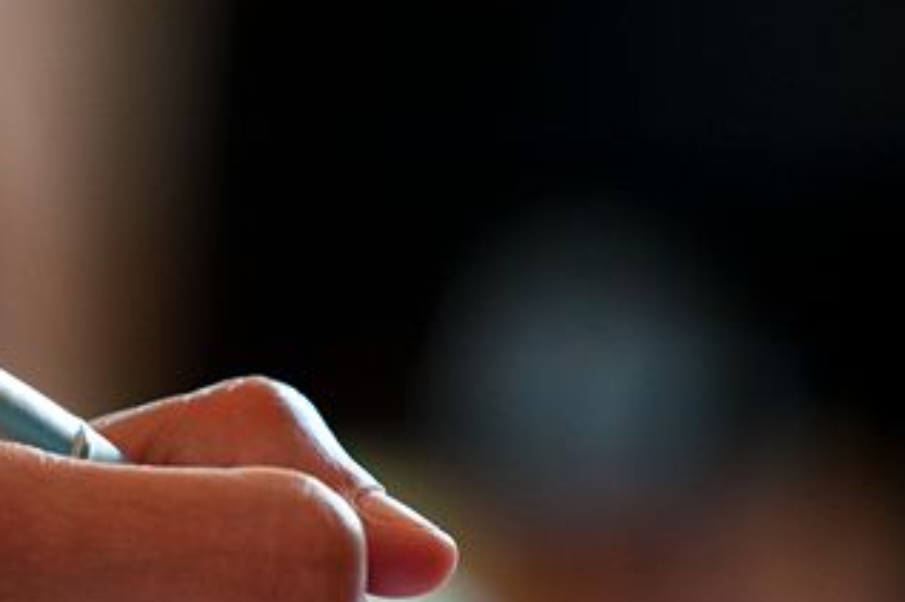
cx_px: 200
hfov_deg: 4.1
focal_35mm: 504
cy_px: 419
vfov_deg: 2.7
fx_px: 12663
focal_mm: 200
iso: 1250
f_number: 5.6
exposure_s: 1/160
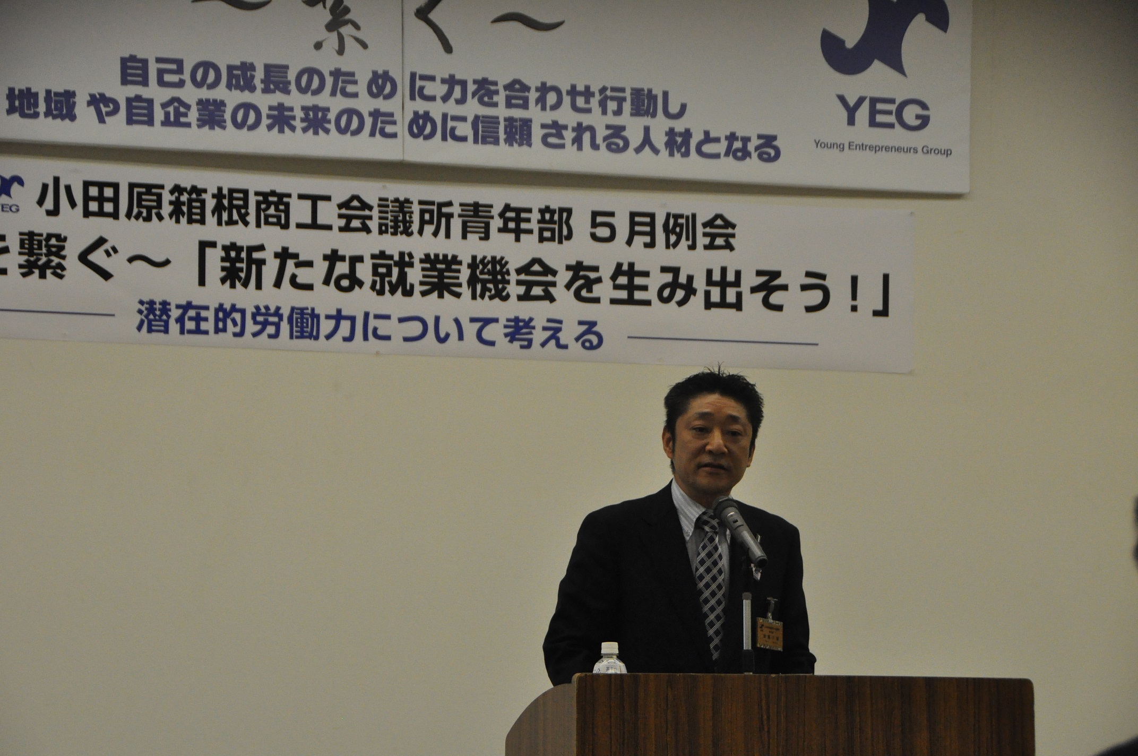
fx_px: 3315
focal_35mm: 105
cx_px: 569
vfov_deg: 13.0
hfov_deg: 19.5
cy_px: 378
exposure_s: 1/320
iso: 2000
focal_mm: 70
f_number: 5
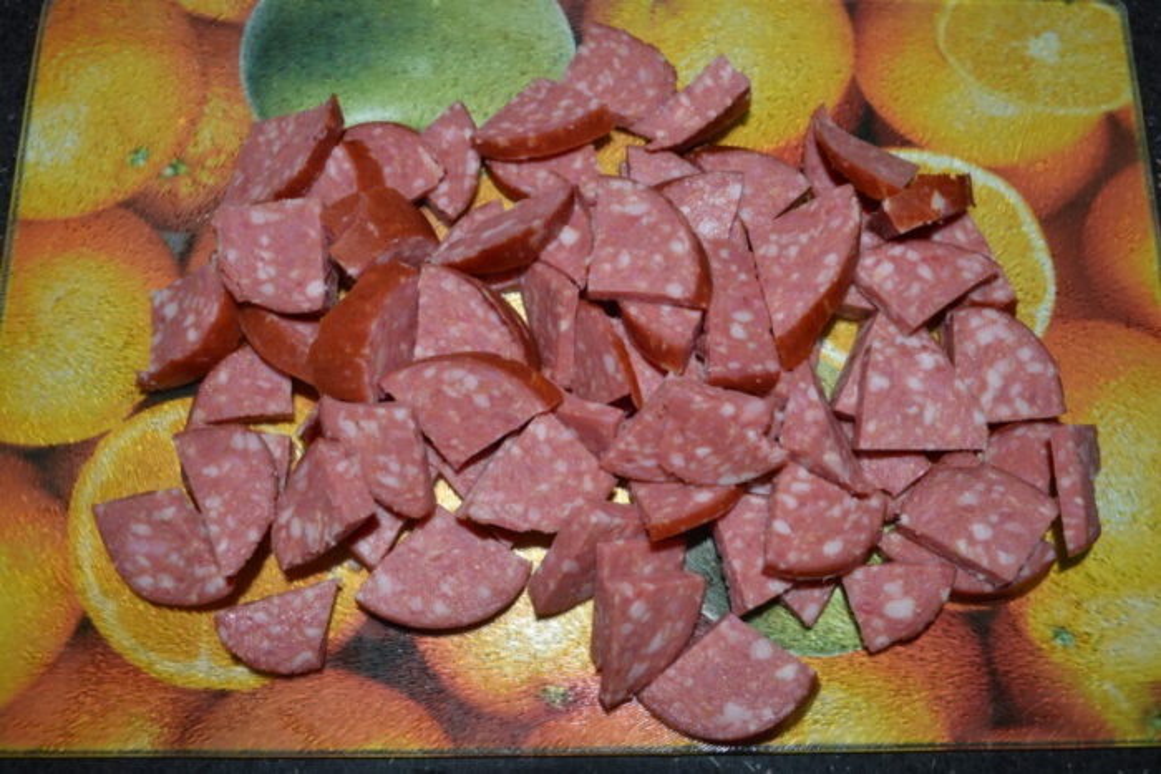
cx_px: 580
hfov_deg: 61.9
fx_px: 968
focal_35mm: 30
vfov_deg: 43.6
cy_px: 387
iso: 100
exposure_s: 1/60
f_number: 8
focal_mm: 20
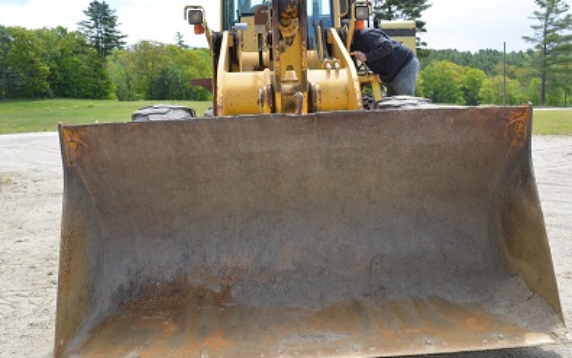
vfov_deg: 33.6
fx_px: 592
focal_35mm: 38
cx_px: 294
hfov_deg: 51.5
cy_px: 180
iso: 100
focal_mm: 22
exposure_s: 1/200
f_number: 7.1
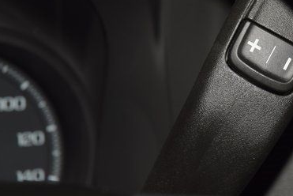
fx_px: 1474
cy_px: 50
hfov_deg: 11.3
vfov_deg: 7.6
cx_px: 250
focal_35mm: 181
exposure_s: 1/125
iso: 100
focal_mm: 70
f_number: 8
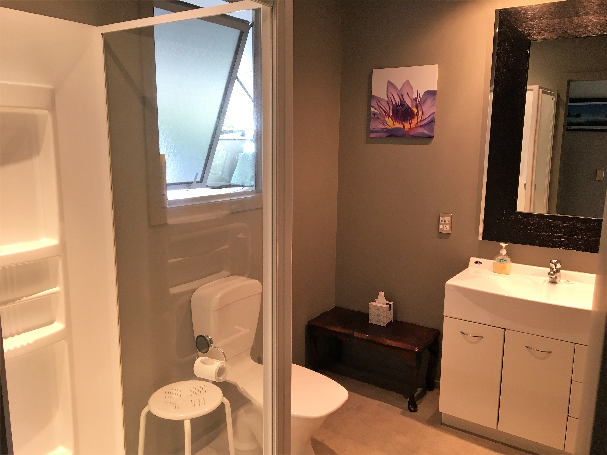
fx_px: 509
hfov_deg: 61.7
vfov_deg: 48.2
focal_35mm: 29
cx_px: 304
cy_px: 228
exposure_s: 1/33
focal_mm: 4.15
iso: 80
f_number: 2.2
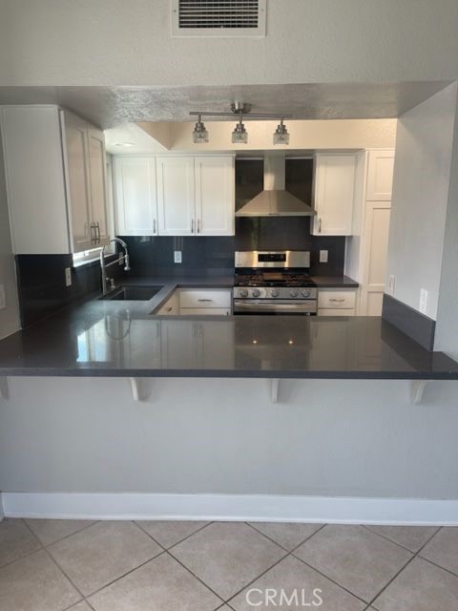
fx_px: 459
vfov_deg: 67.3
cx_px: 229
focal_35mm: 26
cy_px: 306
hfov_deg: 53.1
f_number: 1.6
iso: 50
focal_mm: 5.1
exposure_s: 1/120
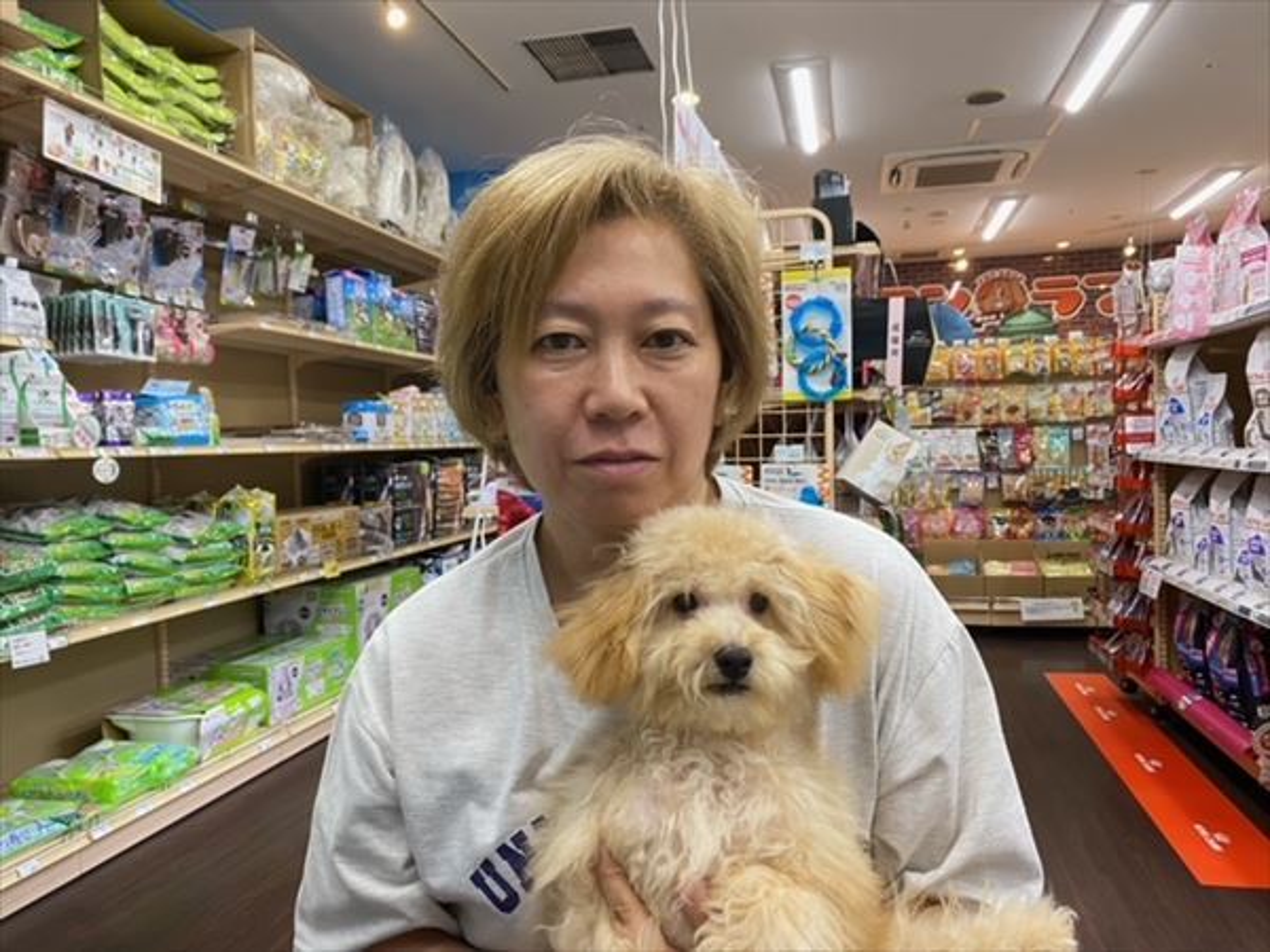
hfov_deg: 67.3
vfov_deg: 53.1
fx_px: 954
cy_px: 476
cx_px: 635
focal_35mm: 26
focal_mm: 4.25
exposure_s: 1/60
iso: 100
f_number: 1.8
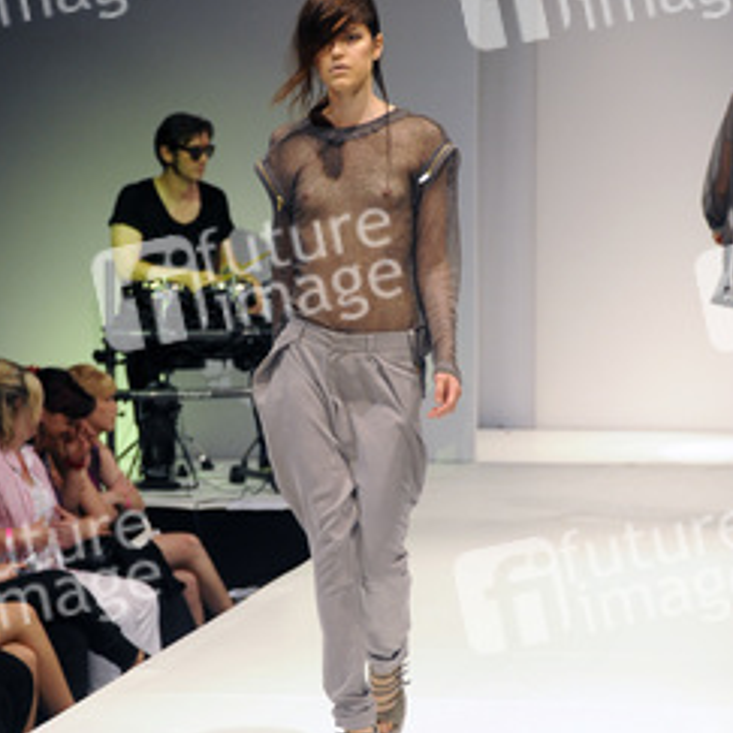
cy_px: 431
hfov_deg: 8.6
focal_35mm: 203
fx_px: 4863
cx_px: 335
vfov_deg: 8.6
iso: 1600
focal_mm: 145
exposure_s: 1/200
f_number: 5.6
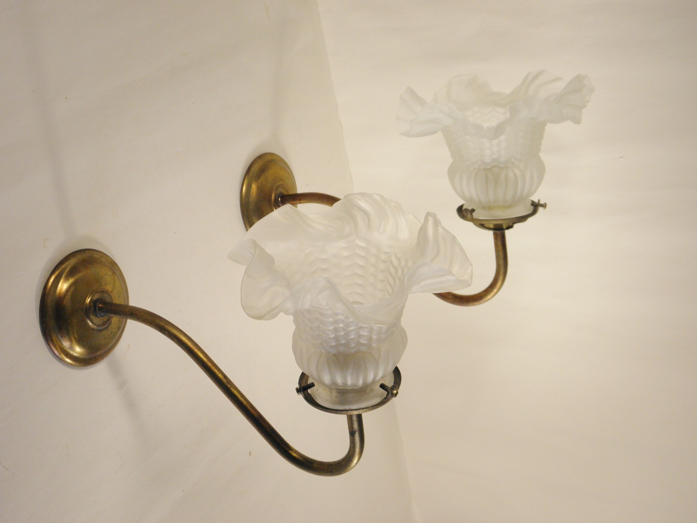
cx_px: 344
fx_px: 966
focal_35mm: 48
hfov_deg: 39.7
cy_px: 260
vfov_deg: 30.3
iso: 100
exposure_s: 1/100
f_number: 3.9
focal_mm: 8.6
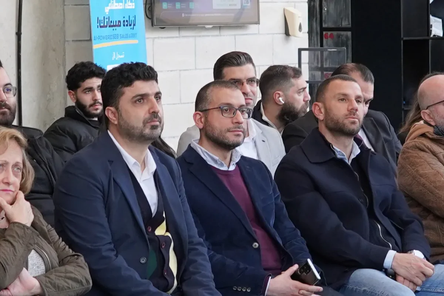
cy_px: 148
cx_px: 222
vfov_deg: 29.9
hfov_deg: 43.6
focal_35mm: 45
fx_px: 555
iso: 800
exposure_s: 1/160
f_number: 4
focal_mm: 30
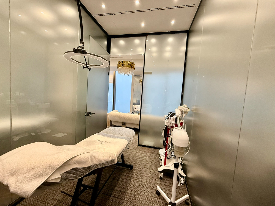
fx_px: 111
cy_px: 103
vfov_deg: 85.7
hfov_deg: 102.1
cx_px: 138
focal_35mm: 14
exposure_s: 1/99
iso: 125
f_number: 2.2
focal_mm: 2.22
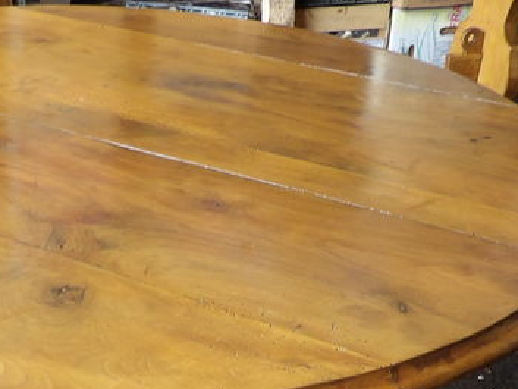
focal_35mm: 68
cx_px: 126
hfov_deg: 28.1
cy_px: 443
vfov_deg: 20.5
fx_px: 1018
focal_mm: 4.3
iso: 134
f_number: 3.2
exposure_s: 1/33
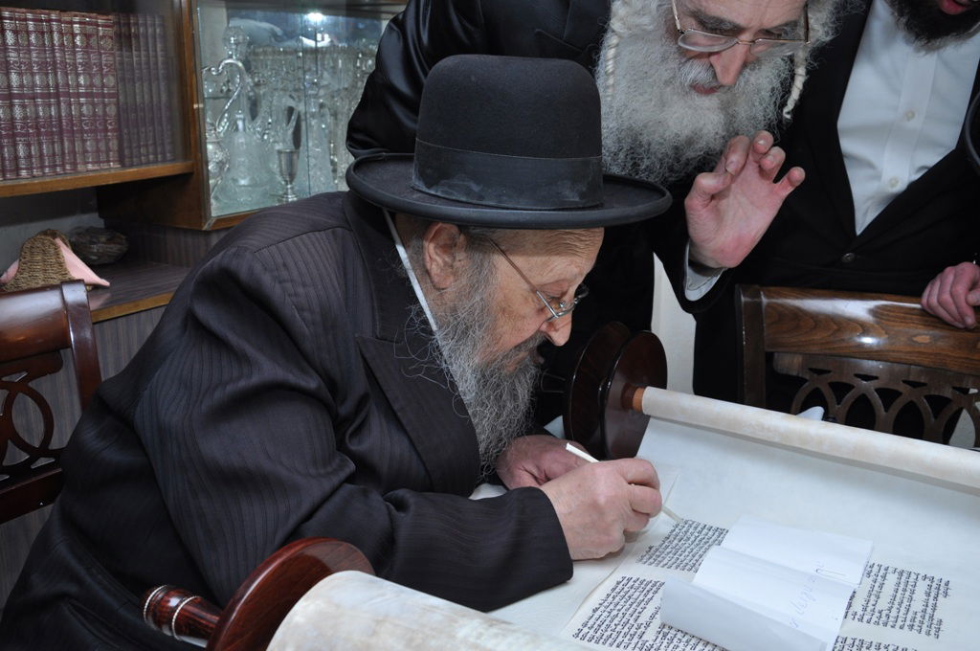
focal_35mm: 36
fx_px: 979
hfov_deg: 53.2
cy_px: 326
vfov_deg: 36.8
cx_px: 490
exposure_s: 1/80
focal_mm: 24
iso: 400
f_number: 8
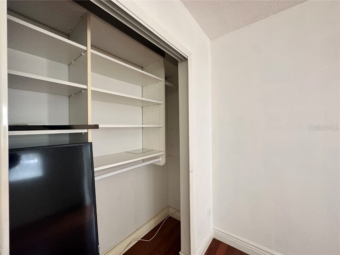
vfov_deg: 85.7
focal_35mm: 14
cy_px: 128
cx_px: 170
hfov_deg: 102.1
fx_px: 138
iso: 400
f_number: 2.2
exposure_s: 1/60
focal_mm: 2.22
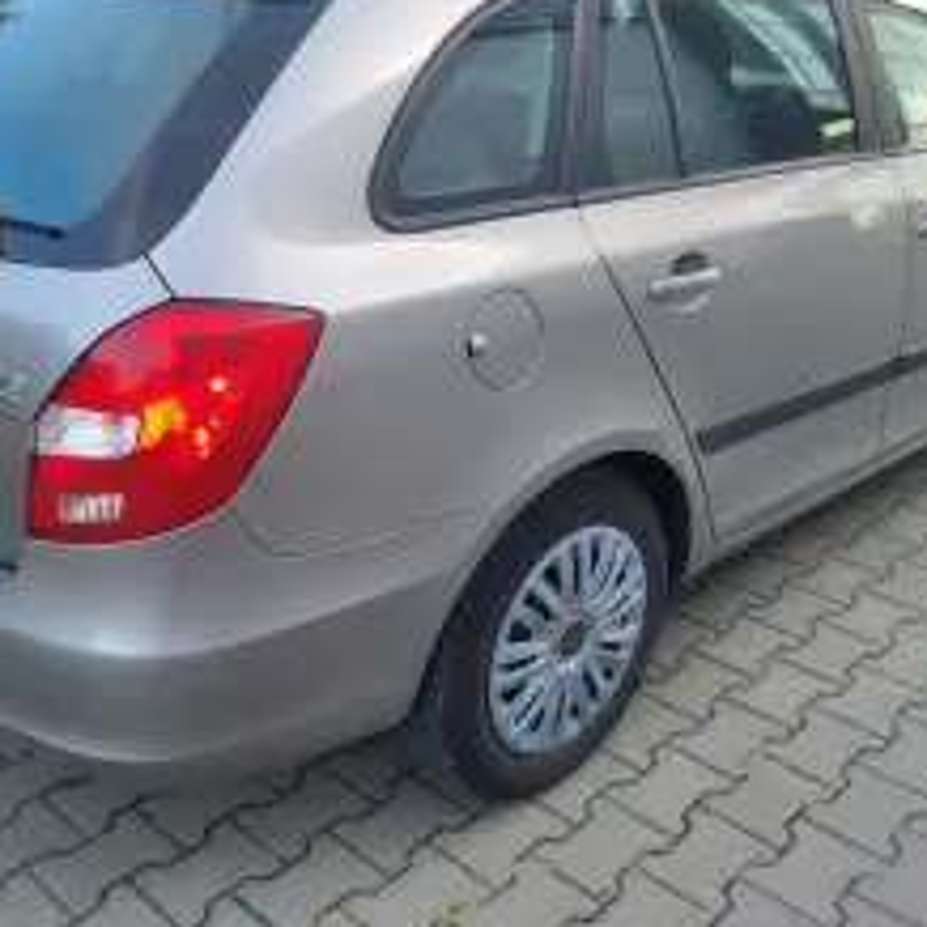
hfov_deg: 43.9
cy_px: 387
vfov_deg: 43.7
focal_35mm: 38
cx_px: 459
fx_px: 1151
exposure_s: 1/100
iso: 50
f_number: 1.8
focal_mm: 5.4
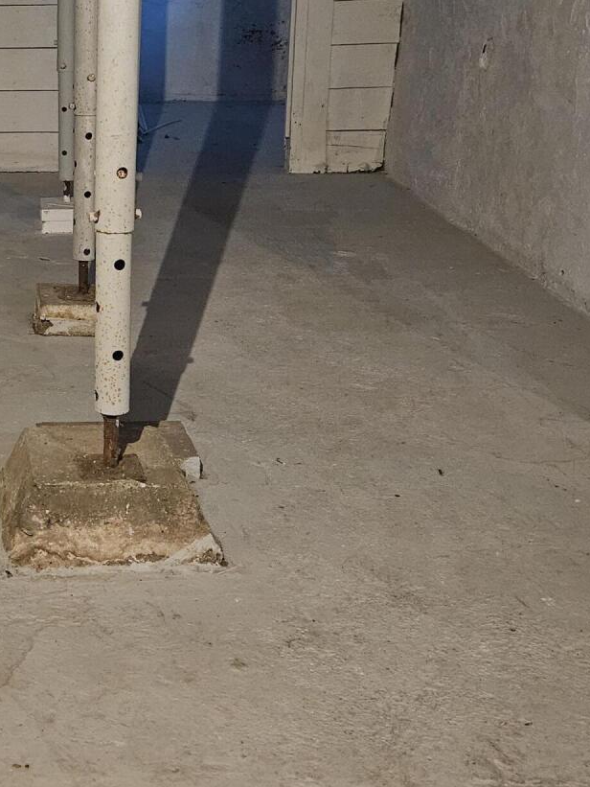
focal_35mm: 56
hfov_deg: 24.3
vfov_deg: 33.8
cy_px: 220
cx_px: -67
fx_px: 1272
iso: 800
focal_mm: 5.4
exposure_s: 1/24
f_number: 1.8
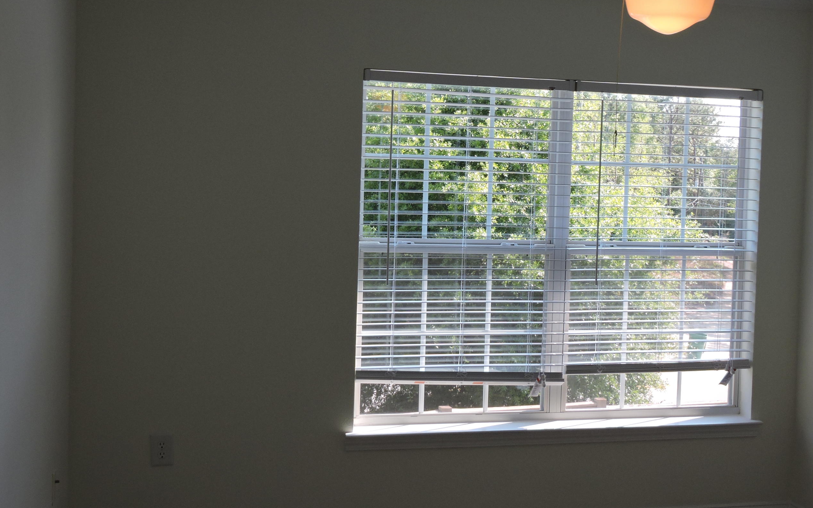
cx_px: 461
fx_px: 975
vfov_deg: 29.1
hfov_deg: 45.2
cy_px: 201
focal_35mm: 44
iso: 100
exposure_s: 1/125
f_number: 3.8
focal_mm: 6.3
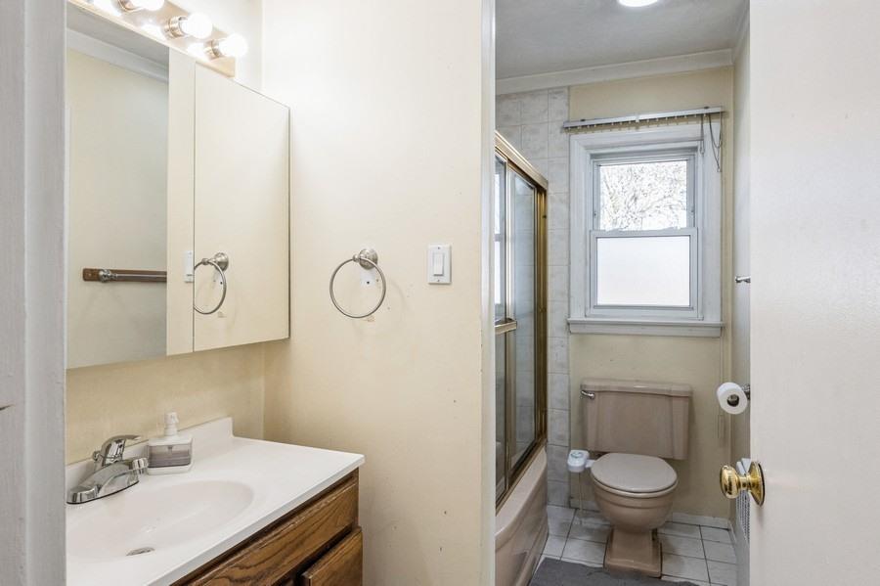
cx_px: 440
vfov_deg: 59.4
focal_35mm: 21
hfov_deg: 81.2
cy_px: 293
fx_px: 513
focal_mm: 14
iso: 800
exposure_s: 1/125
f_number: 8
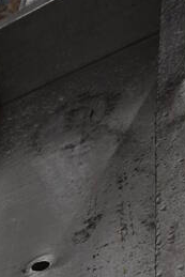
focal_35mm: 95
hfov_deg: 14.1
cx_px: -13
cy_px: 373
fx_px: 731
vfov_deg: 19.5
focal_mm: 18
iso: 200
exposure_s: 1/125
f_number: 5.6
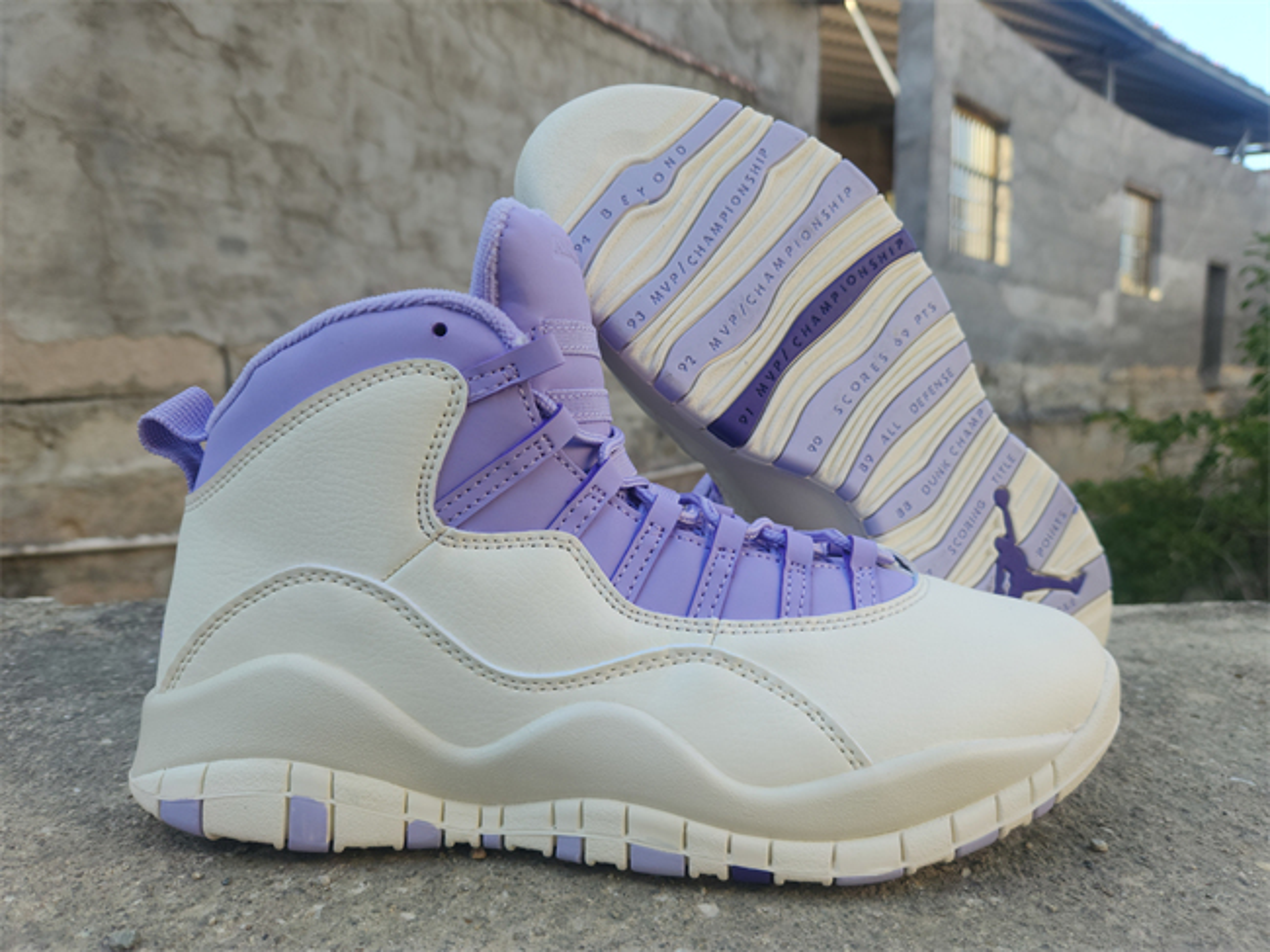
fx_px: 844
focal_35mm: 23
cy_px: 476
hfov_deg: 73.9
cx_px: 635
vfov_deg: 58.8
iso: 20
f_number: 1.8
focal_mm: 5.4
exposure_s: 1/222
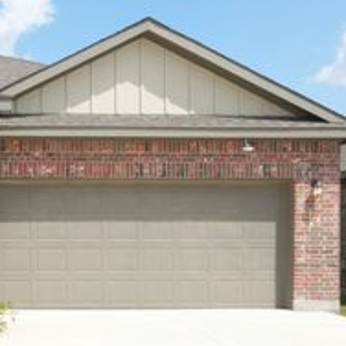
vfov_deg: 27.8
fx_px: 690
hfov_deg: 25.8
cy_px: 251
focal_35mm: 61
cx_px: -44
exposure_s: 1/200
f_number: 22
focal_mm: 18
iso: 800
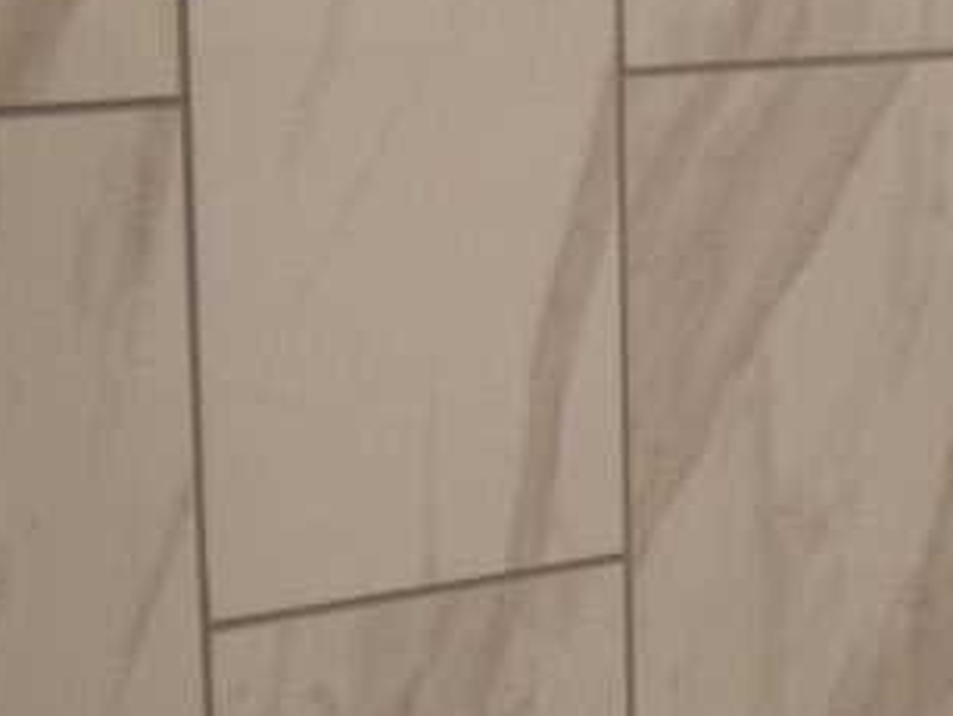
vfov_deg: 11.7
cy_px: 405
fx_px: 3499
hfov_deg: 15.1
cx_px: 1028
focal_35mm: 127
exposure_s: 1/50
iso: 200
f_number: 2.8
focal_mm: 7.9
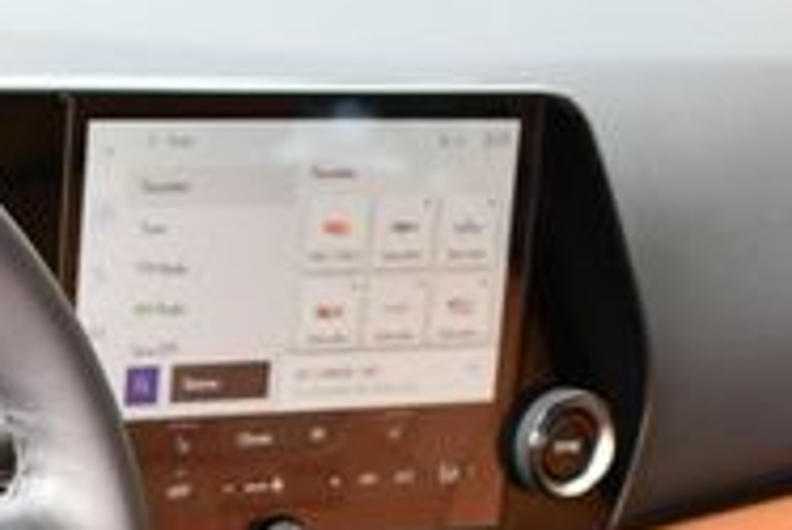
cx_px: -292
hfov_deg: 14.2
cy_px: 666
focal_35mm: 137
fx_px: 3016
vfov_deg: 9.9
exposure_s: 1/250
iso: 560
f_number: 3.5
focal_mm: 20
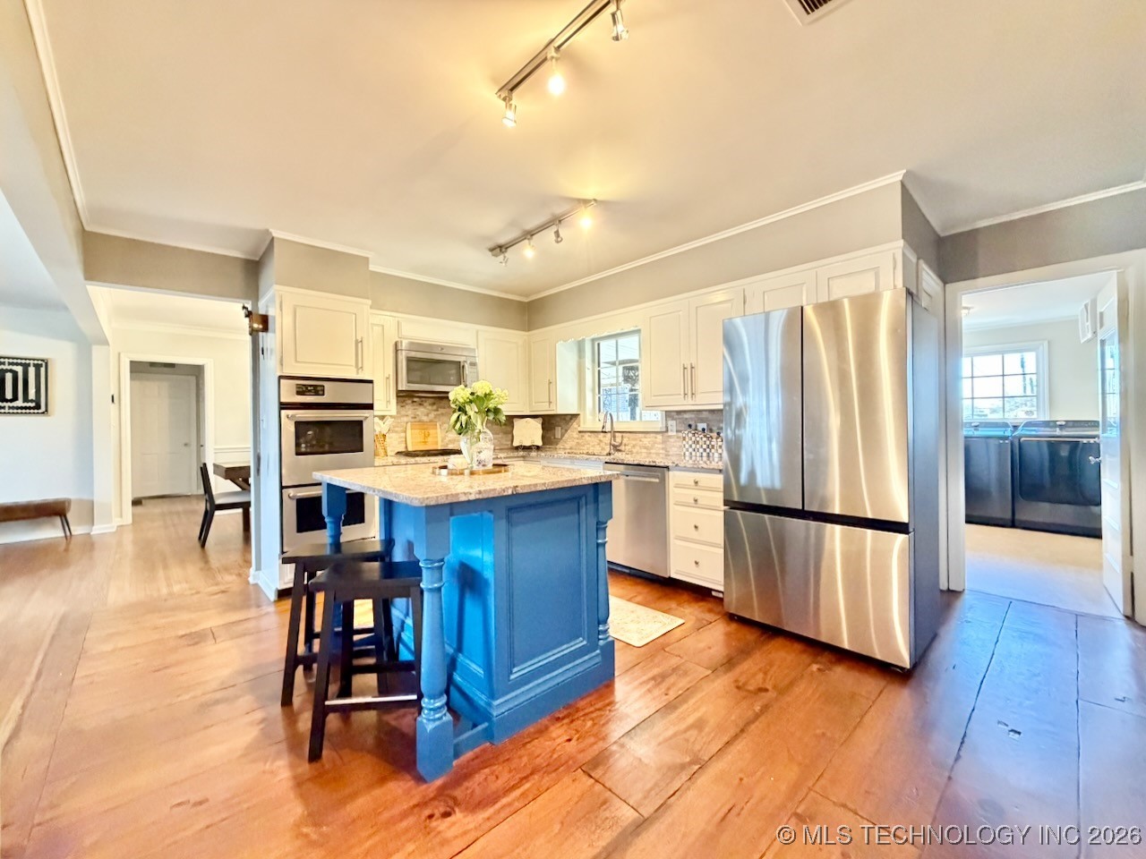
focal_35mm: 14
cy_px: 430
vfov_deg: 85.7
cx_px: 573
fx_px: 463
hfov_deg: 102.1
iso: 800
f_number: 2.2
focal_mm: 2.22
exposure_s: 1/60
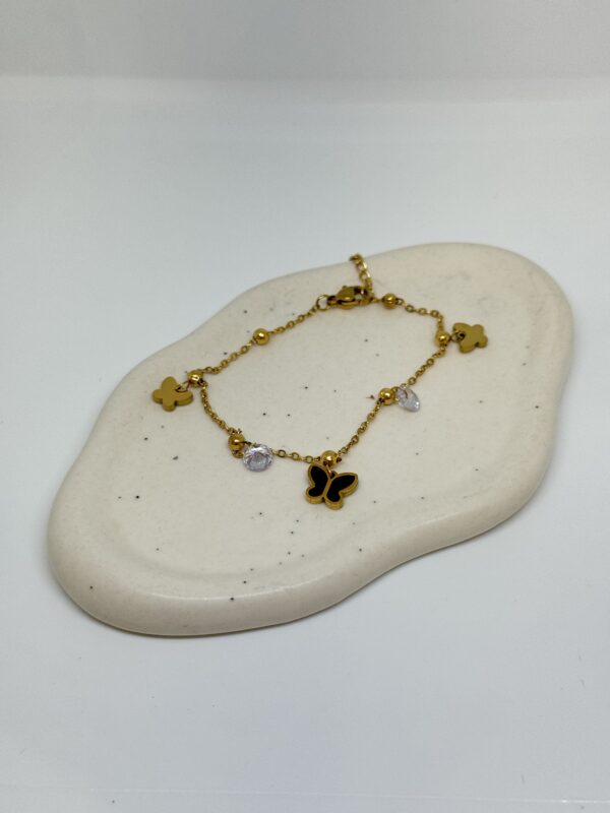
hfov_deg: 30.3
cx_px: 305
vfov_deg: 39.7
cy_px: 406
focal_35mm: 48
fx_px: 1128
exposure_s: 1/328
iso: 64
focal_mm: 6.76
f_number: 1.78
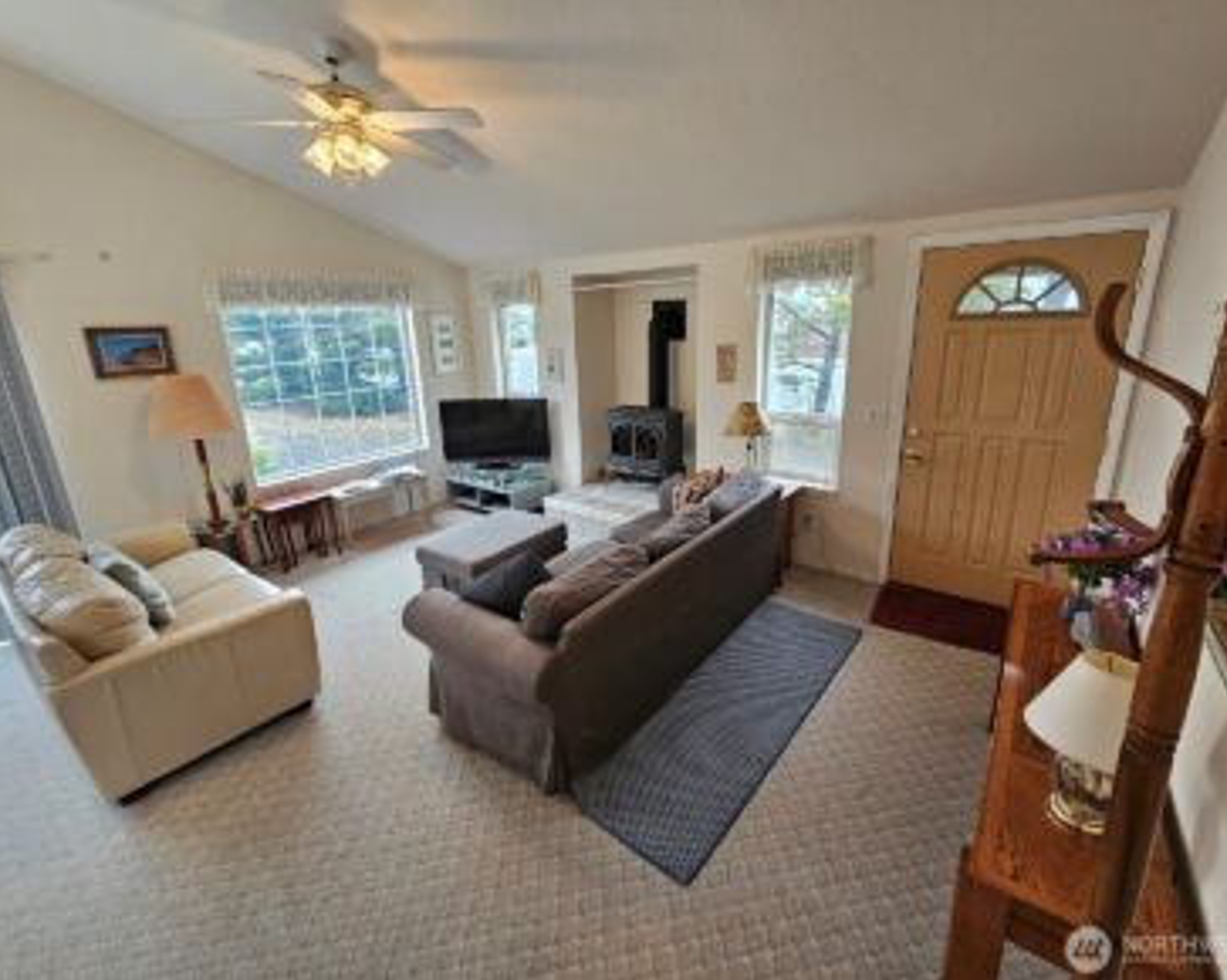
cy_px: 476
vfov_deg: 87.9
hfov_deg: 100.7
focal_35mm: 14
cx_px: 608
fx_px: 508
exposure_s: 1/60
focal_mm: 2.2
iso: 125
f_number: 2.2
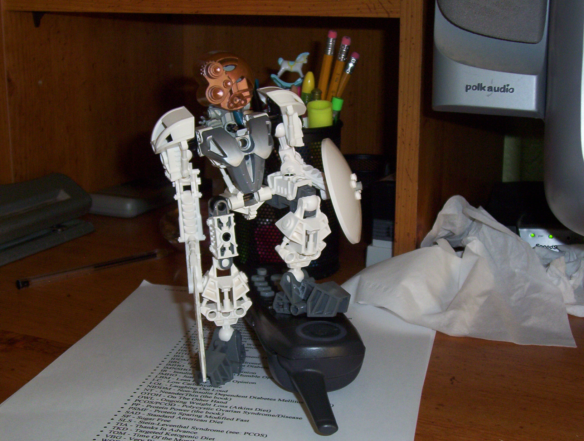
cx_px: 292
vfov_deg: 28.7
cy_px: 220
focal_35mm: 51
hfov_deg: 37.4
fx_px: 862
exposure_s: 1/37.4
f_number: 3.16
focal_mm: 7.88
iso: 140
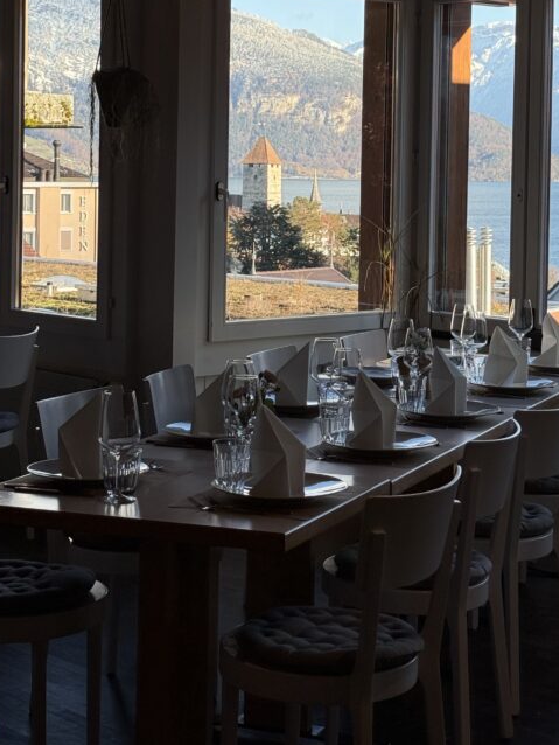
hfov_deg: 19.1
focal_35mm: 77
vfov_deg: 25.1
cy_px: 196
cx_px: 308
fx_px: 1657
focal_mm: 6.76
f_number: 1.78
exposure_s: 1/865
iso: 64
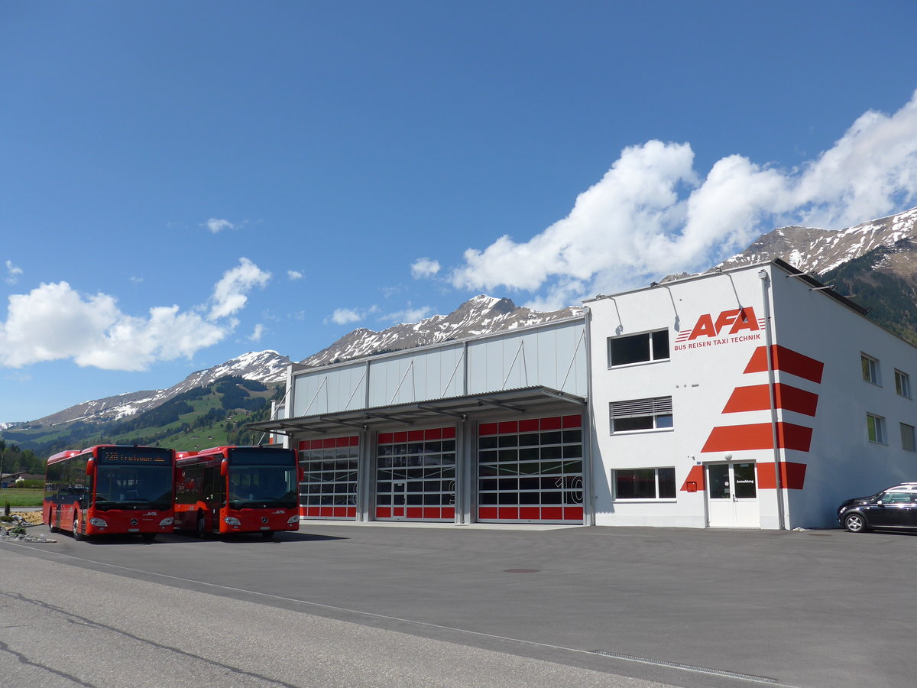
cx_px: 458
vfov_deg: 48.2
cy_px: 344
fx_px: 768
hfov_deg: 61.7
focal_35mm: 29
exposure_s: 1/1600
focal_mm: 6
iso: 80
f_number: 3.2
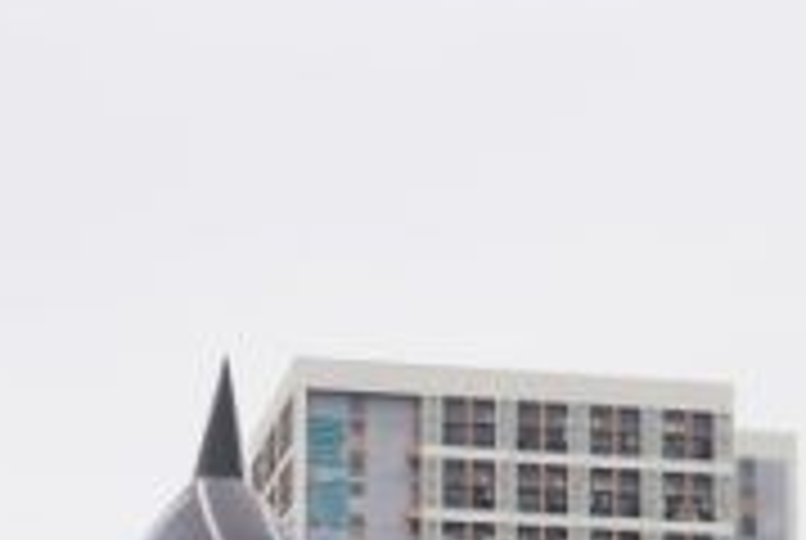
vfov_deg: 8.9
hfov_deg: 14.8
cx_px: 45
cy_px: 1402
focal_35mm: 137
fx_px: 3072
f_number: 7.1
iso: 100
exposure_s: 1/125
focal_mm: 16
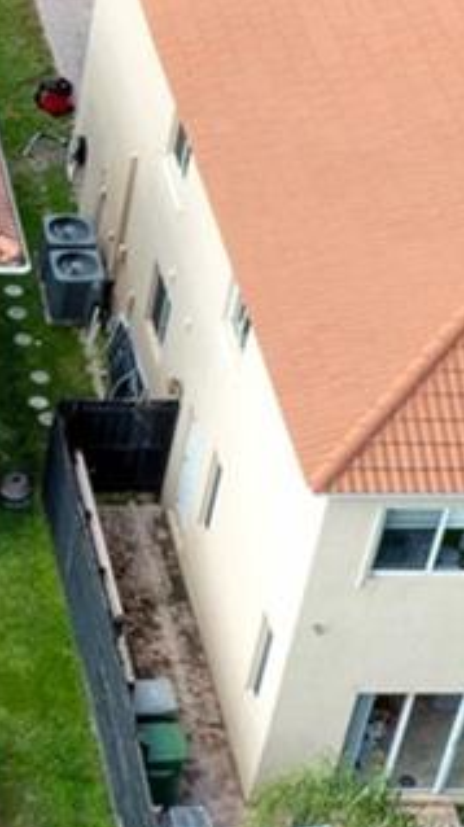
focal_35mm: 131
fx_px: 2871
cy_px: 509
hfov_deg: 8.6
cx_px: -568
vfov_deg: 16.4
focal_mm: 12.29
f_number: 9
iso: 100
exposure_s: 1/160
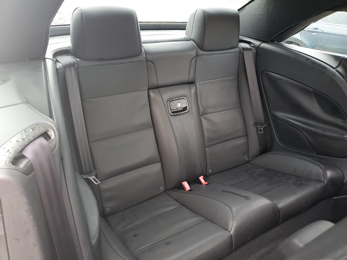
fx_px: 261
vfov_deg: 53.1
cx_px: 174
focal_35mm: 26
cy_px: 130
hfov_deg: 67.3
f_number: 1.5
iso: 75
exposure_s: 1/60.2
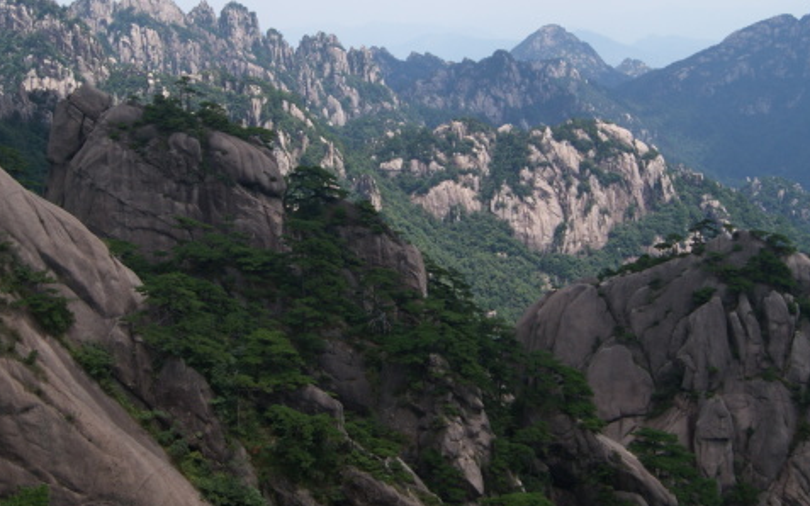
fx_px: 1302
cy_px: 184
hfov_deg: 34.5
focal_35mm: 59
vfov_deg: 21.9
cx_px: 353
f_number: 10
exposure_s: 1/160
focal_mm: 18
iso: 100
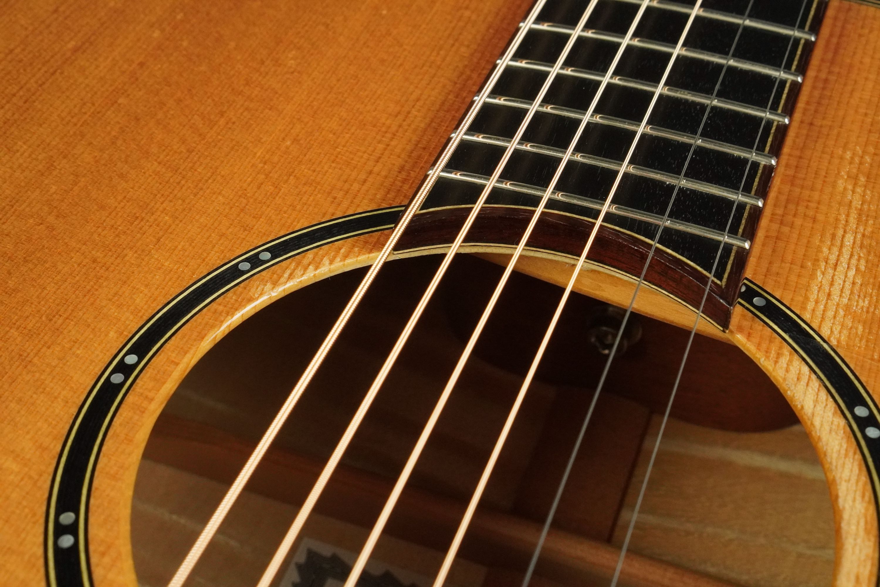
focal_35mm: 52
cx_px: 440
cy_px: 294
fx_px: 1283
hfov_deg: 37.9
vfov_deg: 25.8
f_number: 11
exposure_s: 1/60
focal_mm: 35
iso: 3200
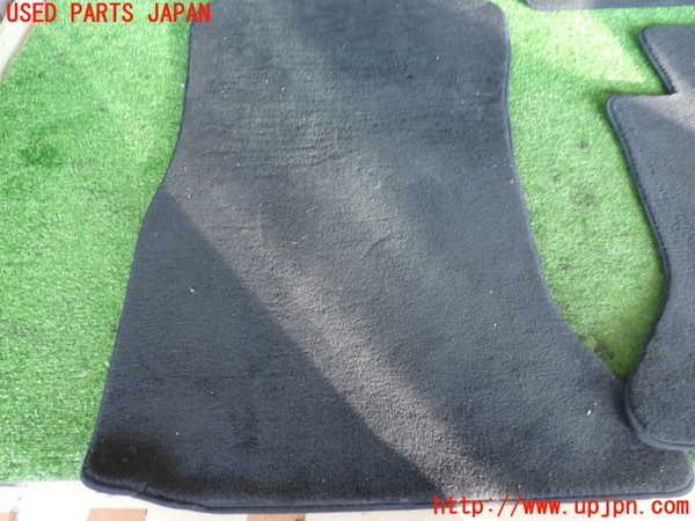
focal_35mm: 32
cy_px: 260
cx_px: 348
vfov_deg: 44.2
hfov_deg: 56.8
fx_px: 642
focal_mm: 5.79
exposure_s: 1/30
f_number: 2.4
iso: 200
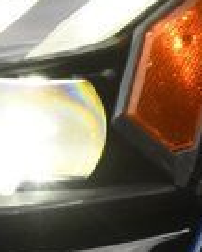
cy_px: 106
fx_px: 11413
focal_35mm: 1529
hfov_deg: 1.0
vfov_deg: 1.3
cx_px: -302
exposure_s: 1/500
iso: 400
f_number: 5.6
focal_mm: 145
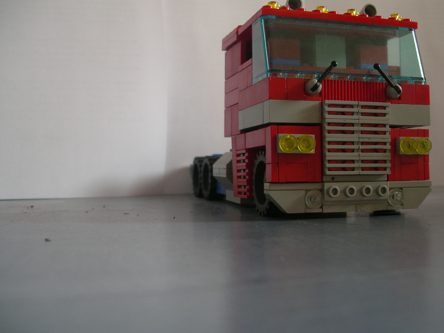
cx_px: 246
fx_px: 539
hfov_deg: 44.7
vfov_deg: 34.3
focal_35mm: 42
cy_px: 165
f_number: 2.8
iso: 200
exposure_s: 1/6
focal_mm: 7.8
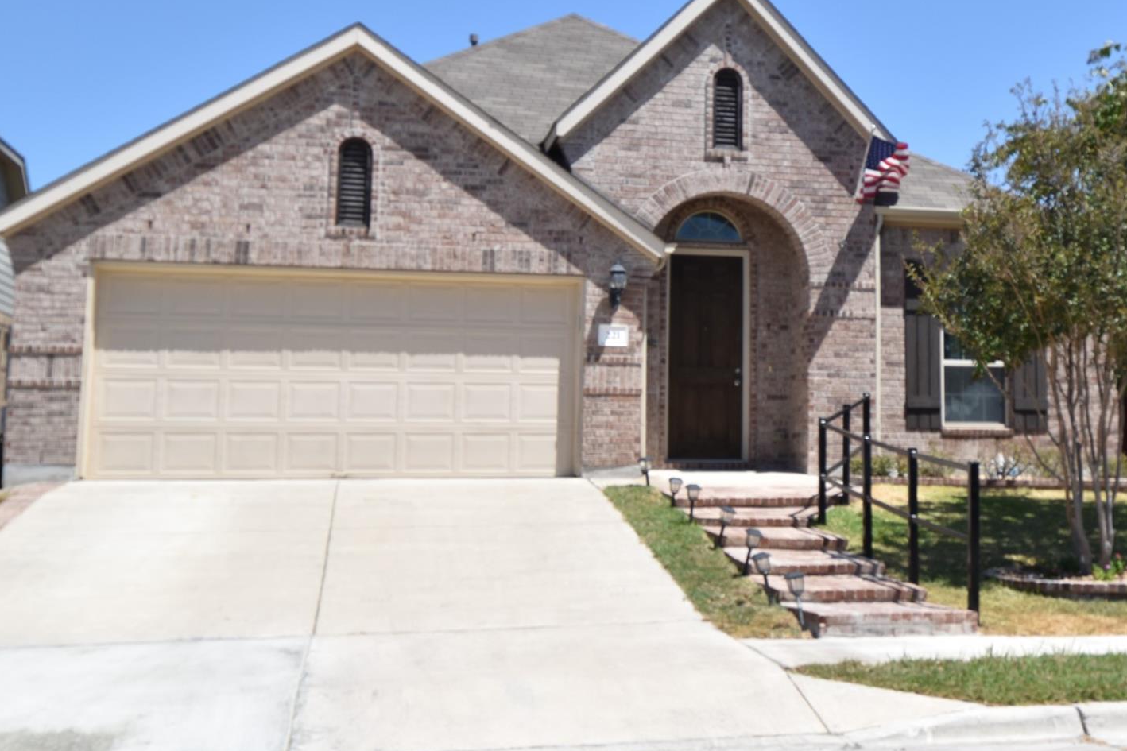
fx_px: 1628
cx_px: 786
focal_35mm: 52
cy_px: 259
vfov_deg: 25.9
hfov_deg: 37.6
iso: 200
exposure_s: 1/320
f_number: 9
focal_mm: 24
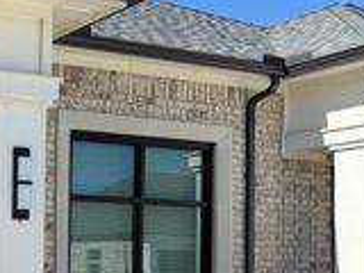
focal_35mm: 75
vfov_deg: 19.2
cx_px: -109
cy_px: 263
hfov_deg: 23.1
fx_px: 789
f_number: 1.78
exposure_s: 1/4673
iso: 80
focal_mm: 6.76
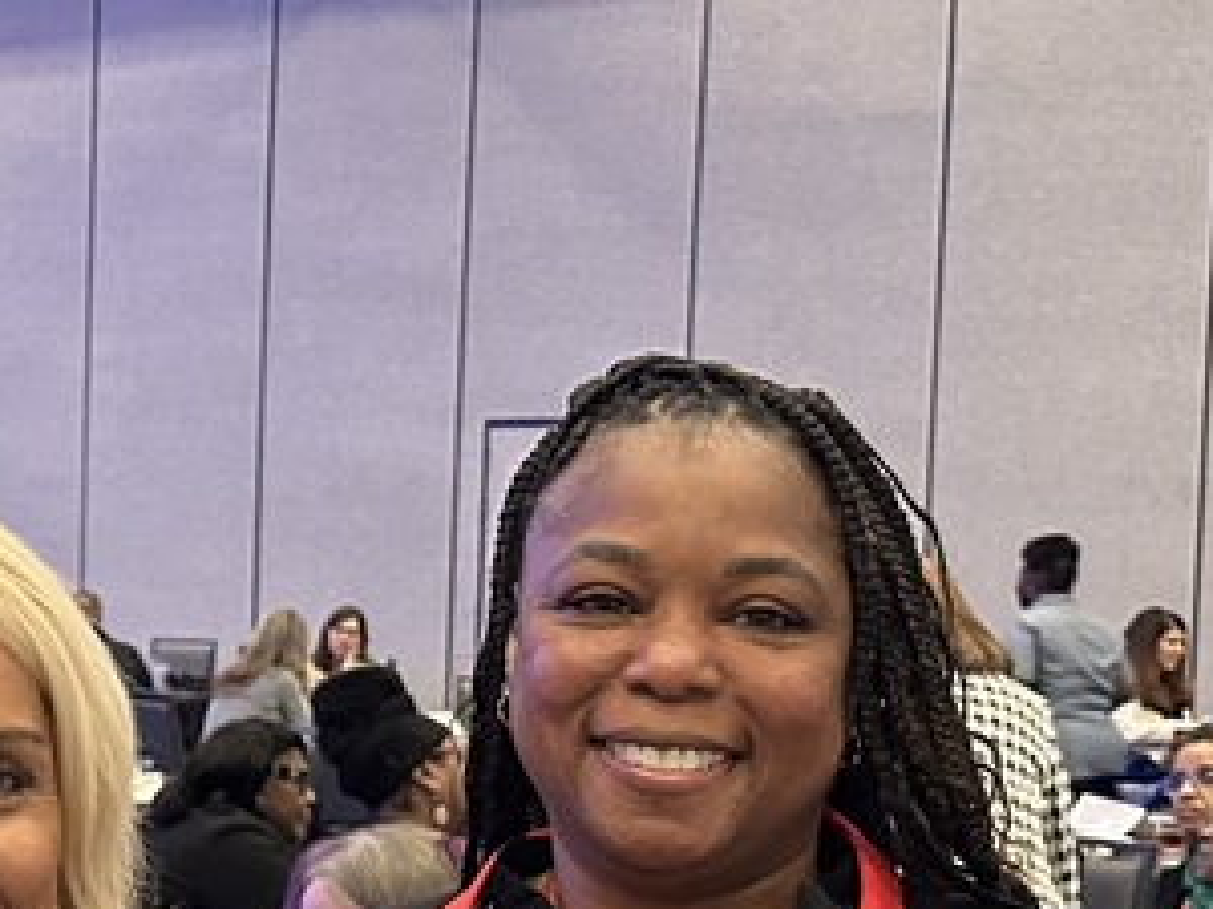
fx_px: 2873
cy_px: 743
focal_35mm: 82
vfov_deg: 17.8
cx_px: -137
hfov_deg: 22.4
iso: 1000
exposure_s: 1/40
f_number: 1.78
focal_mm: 6.86
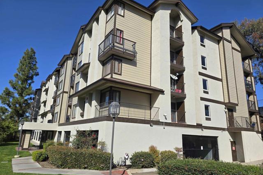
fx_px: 175
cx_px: 132
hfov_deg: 73.8
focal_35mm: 24
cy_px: 90
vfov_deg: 53.1
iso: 12
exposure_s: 1/1199
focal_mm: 6.3
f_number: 1.7
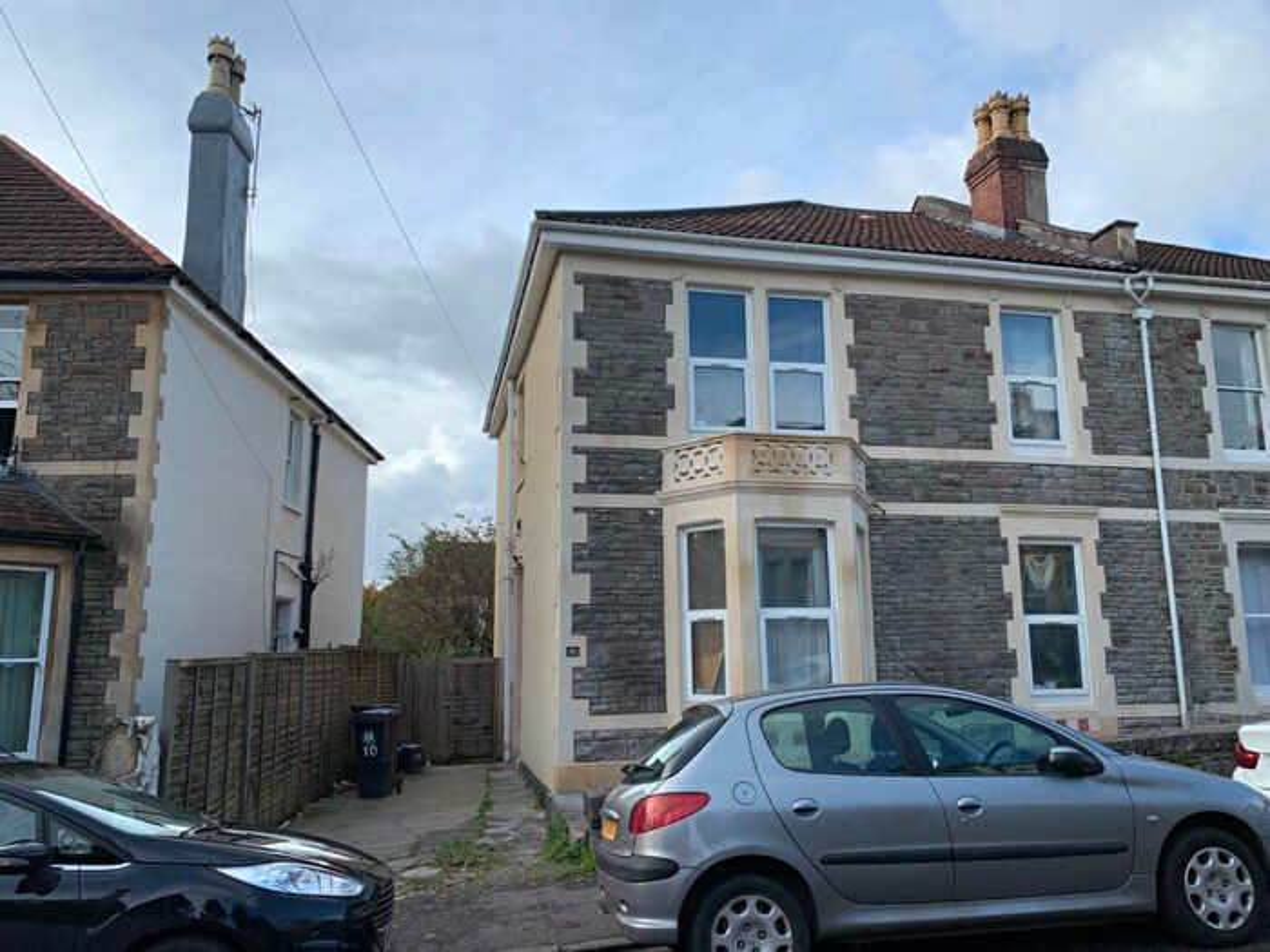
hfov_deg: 67.3
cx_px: 635
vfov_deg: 53.1
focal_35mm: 26
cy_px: 476
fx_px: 954
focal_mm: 4.25
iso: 25
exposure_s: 1/1299
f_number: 1.8
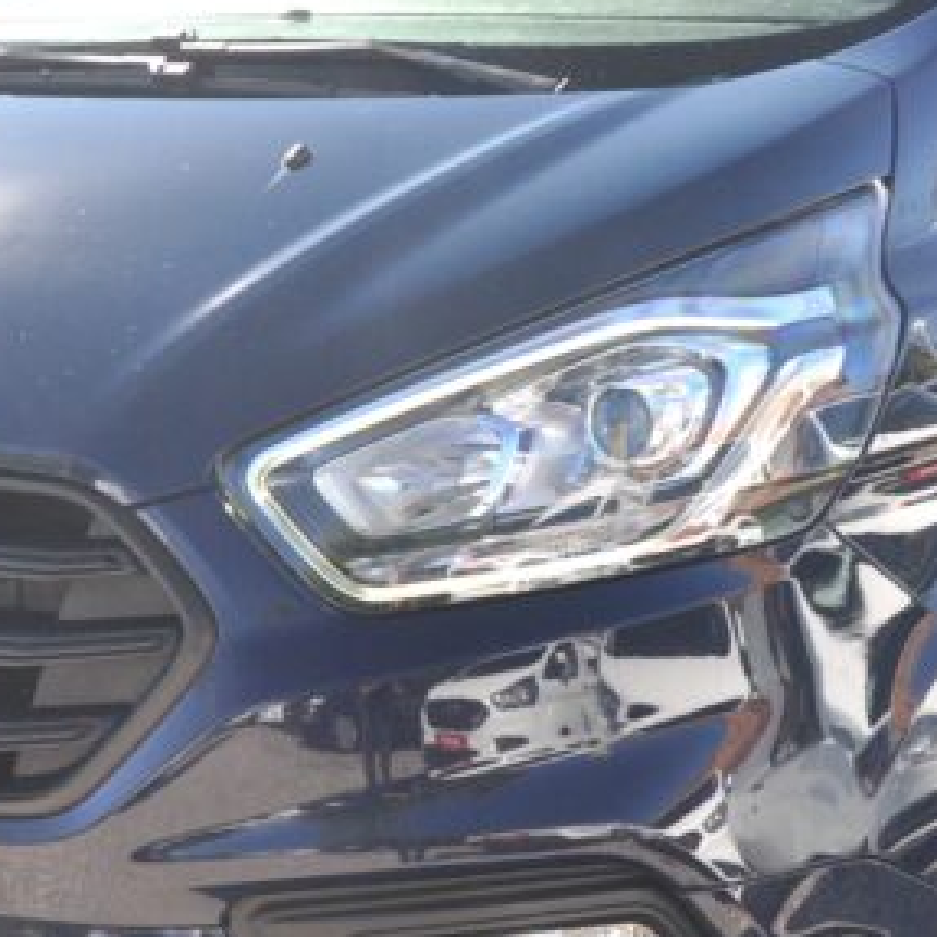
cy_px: 362
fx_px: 3614
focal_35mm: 118
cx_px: 686
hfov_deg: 14.7
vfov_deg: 14.8
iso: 500
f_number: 7.1
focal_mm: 26
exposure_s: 1/200
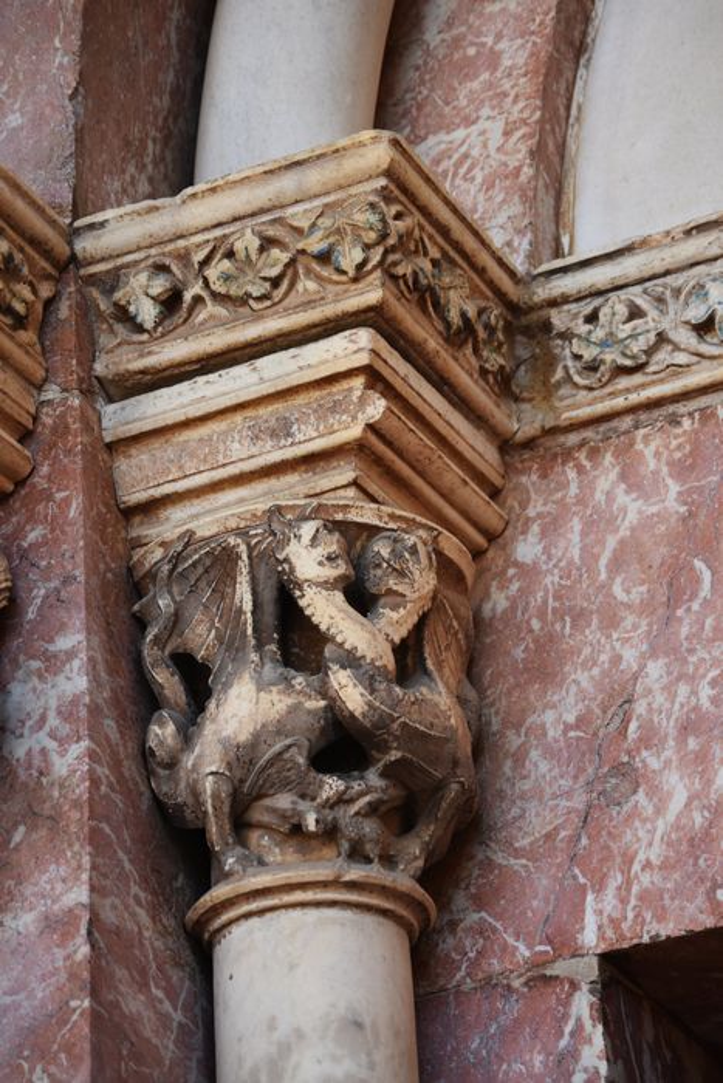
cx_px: 362
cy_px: 542
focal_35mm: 117
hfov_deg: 11.7
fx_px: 3523
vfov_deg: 17.5
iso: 400
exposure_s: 1/250
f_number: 4.5
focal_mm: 78
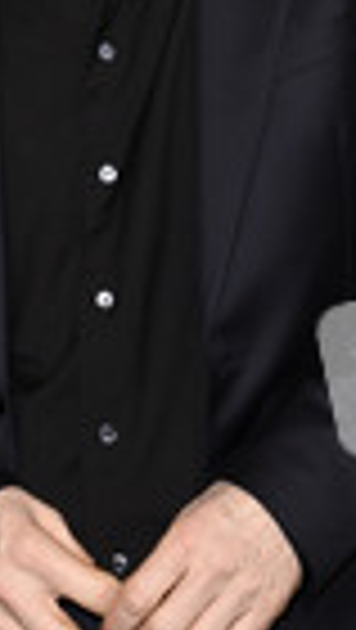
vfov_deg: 11.0
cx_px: 140
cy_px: 126
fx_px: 3265
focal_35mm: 195
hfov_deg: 6.2
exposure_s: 1/250
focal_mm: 65
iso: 500
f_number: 5.6
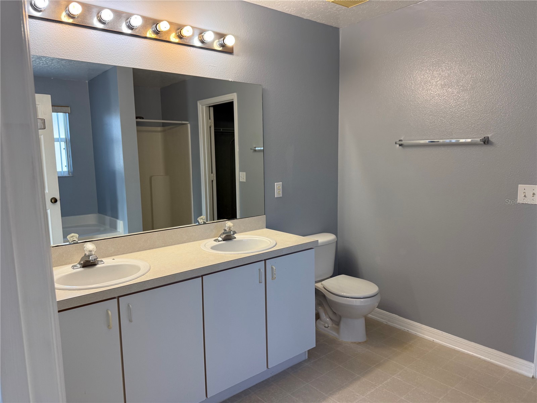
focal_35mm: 24
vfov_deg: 56.8
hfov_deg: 71.6
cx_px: 268
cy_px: 202
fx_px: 372
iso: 125
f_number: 1.78
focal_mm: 6.76
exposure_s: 1/240
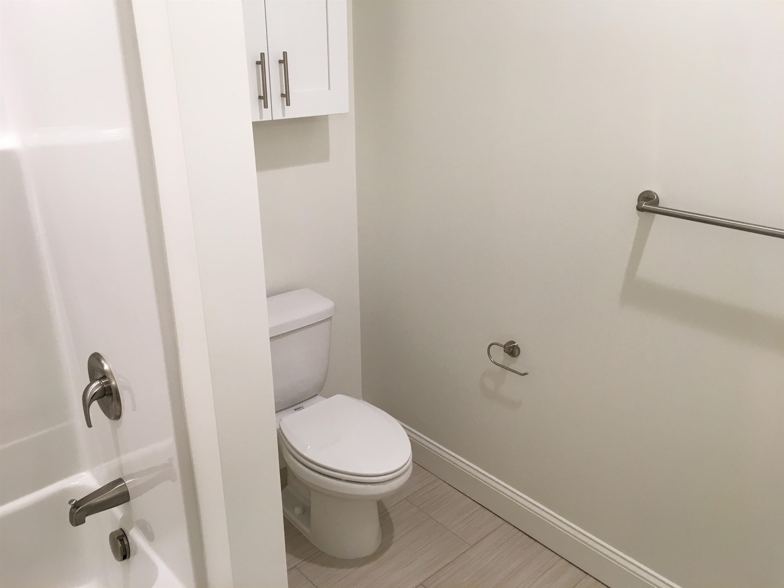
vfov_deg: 48.2
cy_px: 294
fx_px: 657
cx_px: 392
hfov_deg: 61.7
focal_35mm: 29
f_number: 2.2
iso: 50
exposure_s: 1/33
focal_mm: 4.15
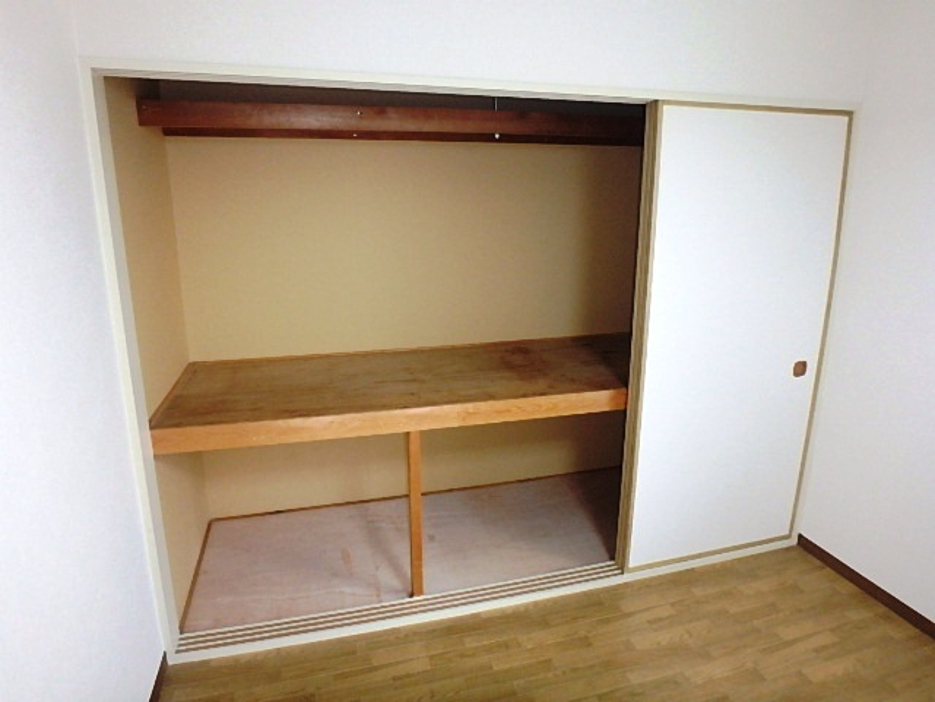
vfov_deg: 63.4
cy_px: 351
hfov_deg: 79.0
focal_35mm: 21
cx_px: 468
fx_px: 567
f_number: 3.5
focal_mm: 3.7
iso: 400
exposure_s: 1/30
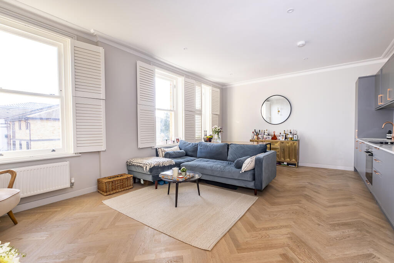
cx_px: 197
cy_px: 132
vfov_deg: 77.3
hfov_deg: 100.4
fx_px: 164
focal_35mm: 15
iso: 320
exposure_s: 1/50
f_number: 6.4
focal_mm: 10
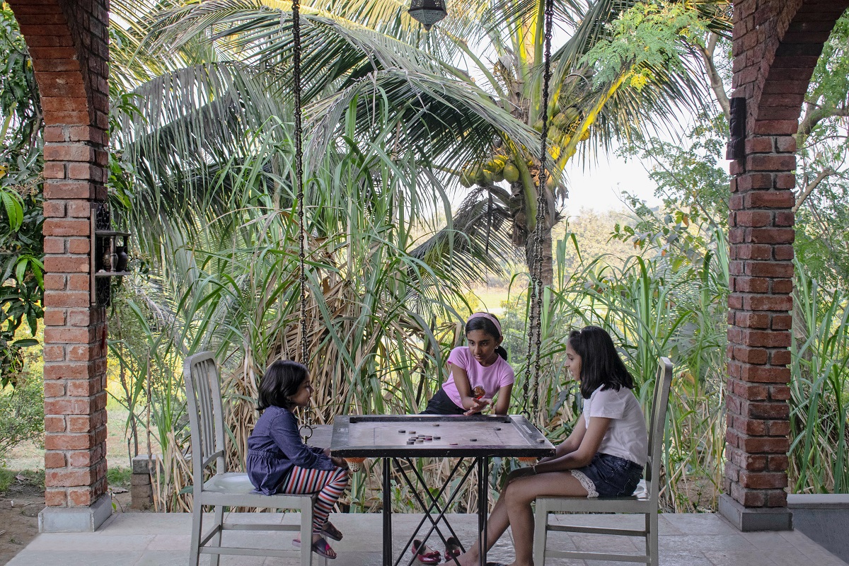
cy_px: 283
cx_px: 424
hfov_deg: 43.6
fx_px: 1061
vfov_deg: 29.9
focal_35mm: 45
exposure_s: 1/200
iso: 400
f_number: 5.6
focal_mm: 30
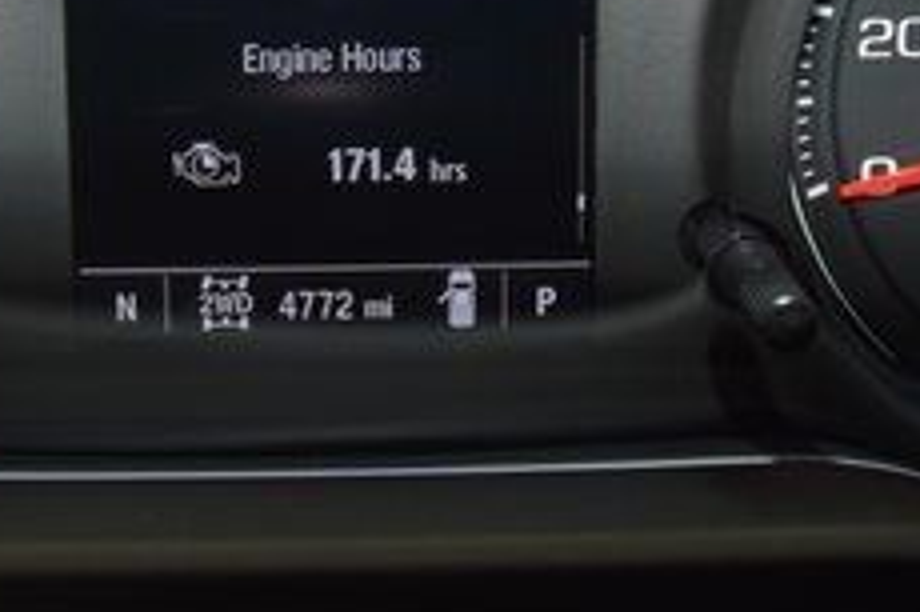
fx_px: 2349
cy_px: 86
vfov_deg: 14.7
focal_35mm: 92
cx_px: 324
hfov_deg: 22.1
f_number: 3.5
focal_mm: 22
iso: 640
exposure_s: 1/30
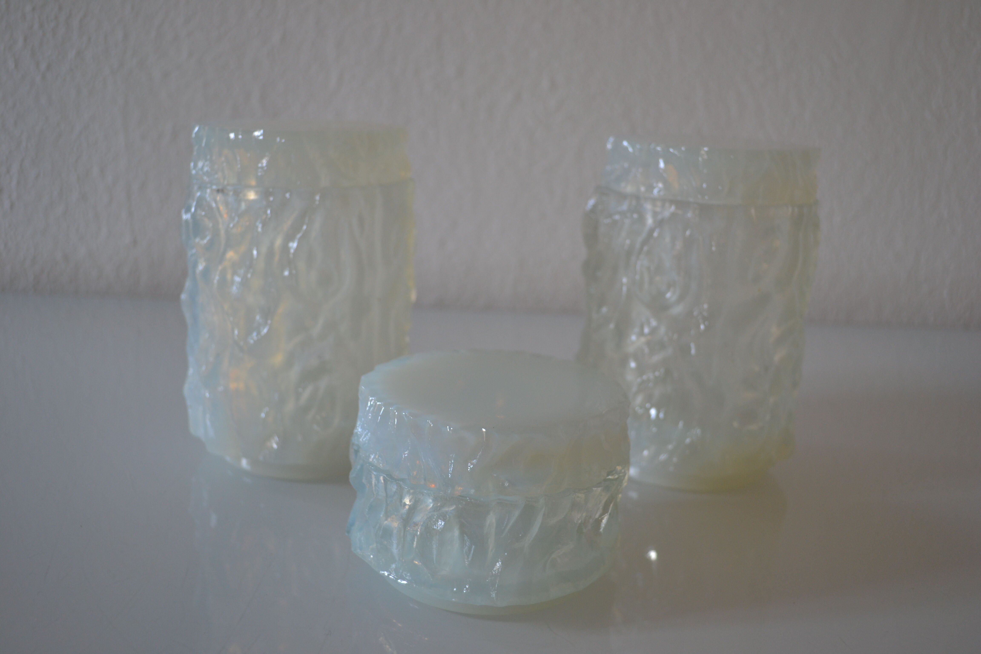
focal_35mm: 36
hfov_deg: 53.1
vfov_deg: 36.9
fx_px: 981
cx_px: 490
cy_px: 327
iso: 400
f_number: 4
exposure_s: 1/40
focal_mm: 24
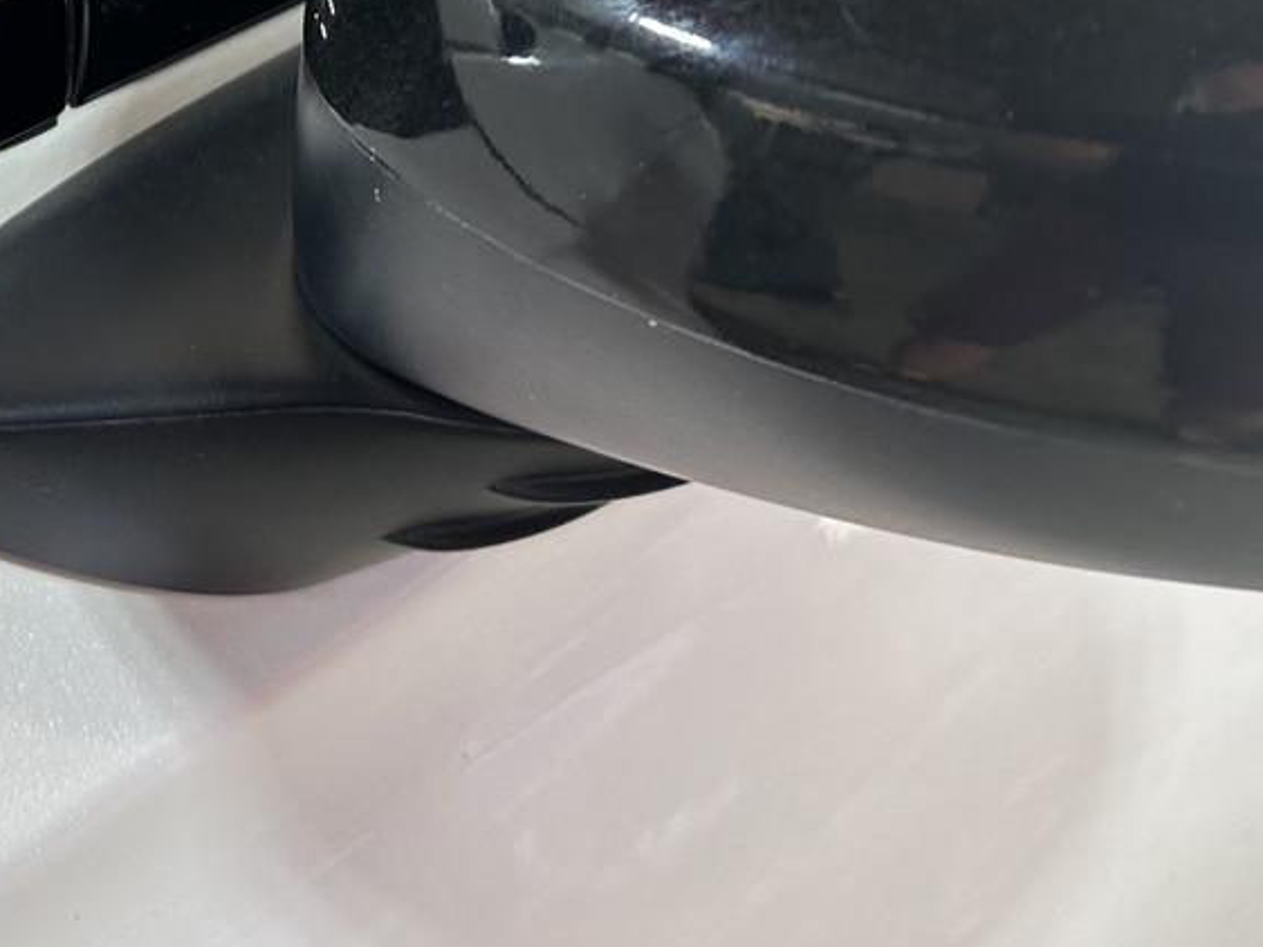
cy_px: -259
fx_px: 2335
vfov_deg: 21.0
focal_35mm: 64
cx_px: -101
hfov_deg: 27.8
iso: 64
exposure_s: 1/100
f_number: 1.78
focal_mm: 6.86
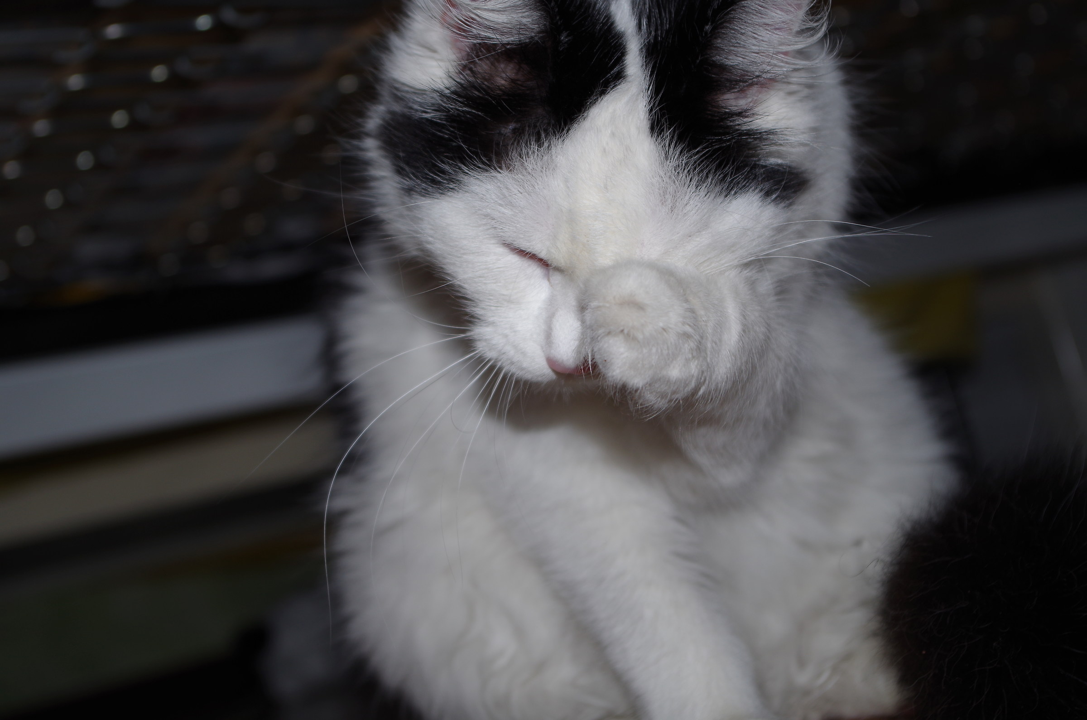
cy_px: 360
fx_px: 1717
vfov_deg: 23.7
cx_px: 544
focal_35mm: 57
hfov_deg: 35.1
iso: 100
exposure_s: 1/30
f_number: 4.5
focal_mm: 37.5
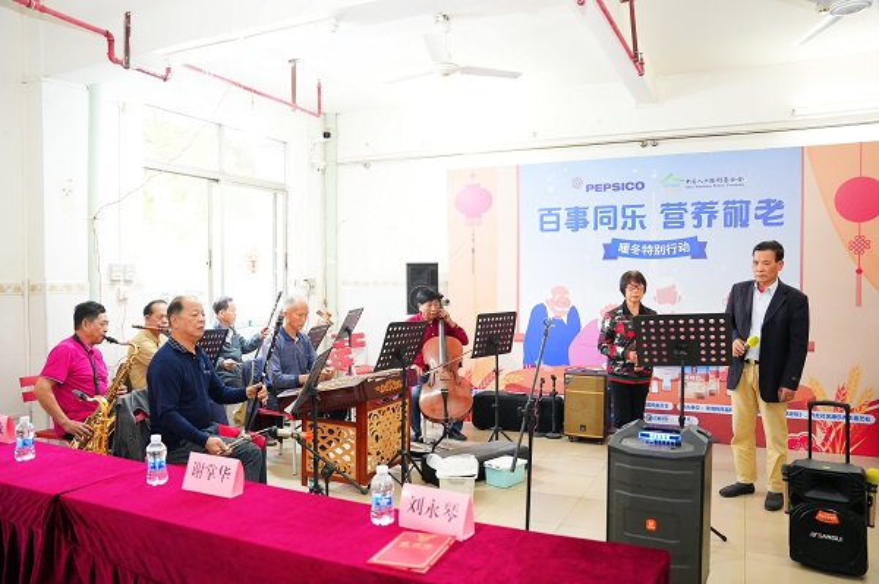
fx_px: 664
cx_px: 440
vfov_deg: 47.5
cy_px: 292
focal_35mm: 27
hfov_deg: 67.0
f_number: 2.8
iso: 4000
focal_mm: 27.2
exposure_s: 1/160
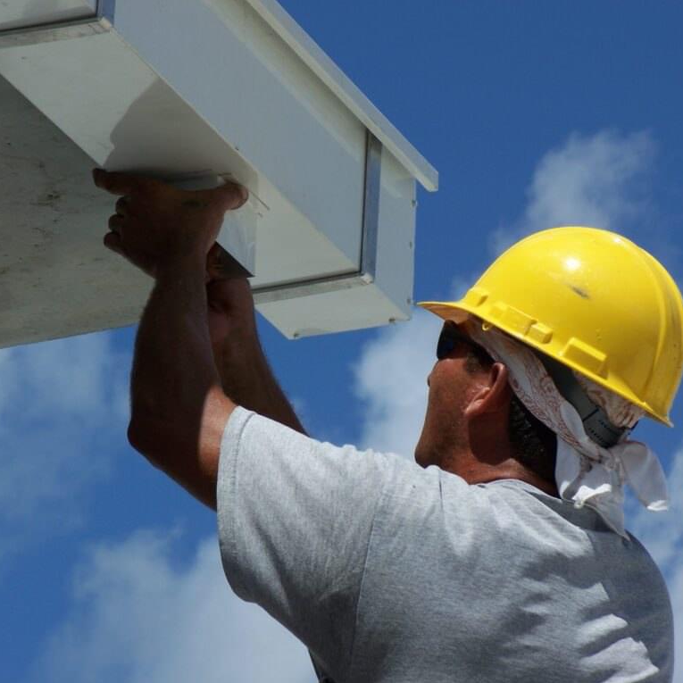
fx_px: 4889
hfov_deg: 8.0
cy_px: 342
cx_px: 281
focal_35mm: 219
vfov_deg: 8.0
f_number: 6.3
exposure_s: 1/500
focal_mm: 38.8
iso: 64
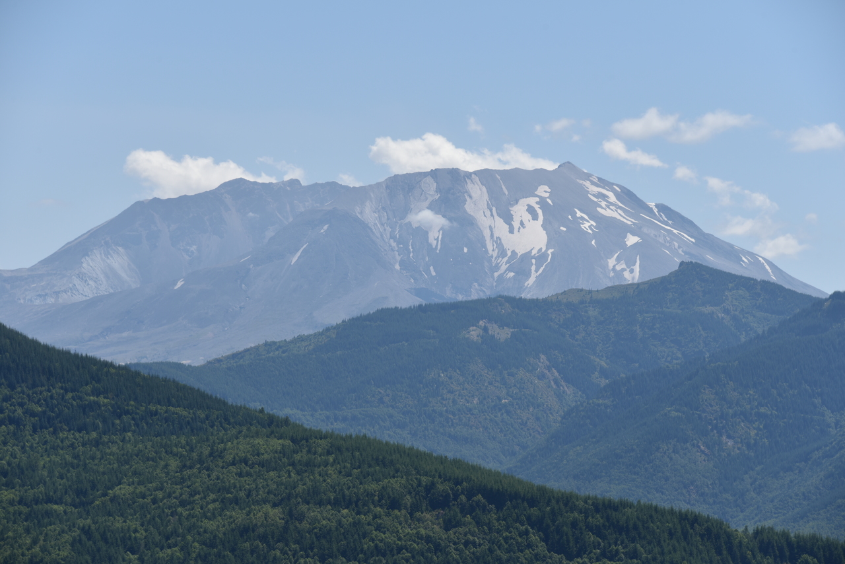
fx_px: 3521
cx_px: 422
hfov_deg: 13.7
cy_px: 282
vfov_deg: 9.2
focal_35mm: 150
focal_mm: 150
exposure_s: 1/320
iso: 100
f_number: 9
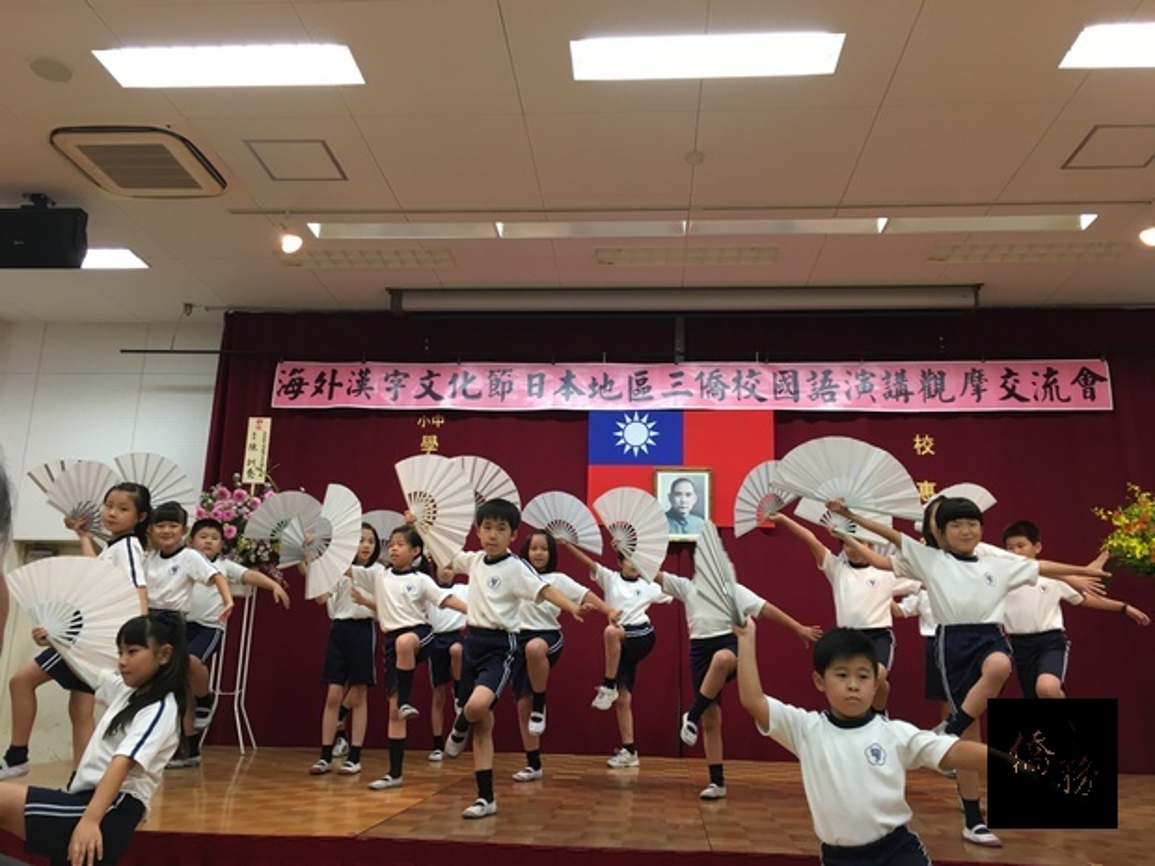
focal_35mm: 29
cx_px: 578
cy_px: 433
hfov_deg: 61.7
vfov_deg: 48.2
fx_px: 968
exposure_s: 1/30
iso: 50
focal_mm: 4.15
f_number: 2.2
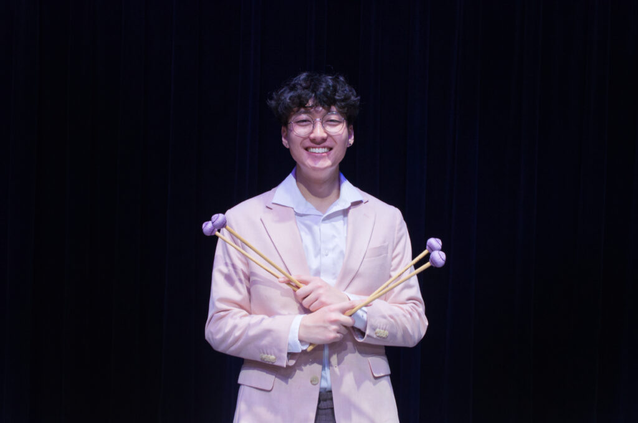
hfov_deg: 49.6
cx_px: 319
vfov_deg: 34.1
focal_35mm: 39
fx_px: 690
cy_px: 212
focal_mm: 26
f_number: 5.6
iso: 800
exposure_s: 1/60
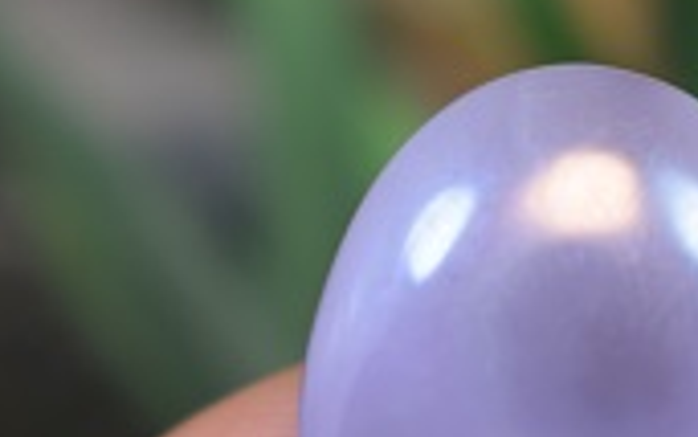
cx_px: 551
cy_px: 376
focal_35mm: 196
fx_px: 3733
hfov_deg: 10.7
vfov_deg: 6.7
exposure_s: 1/100
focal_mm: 55
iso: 400
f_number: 5.6
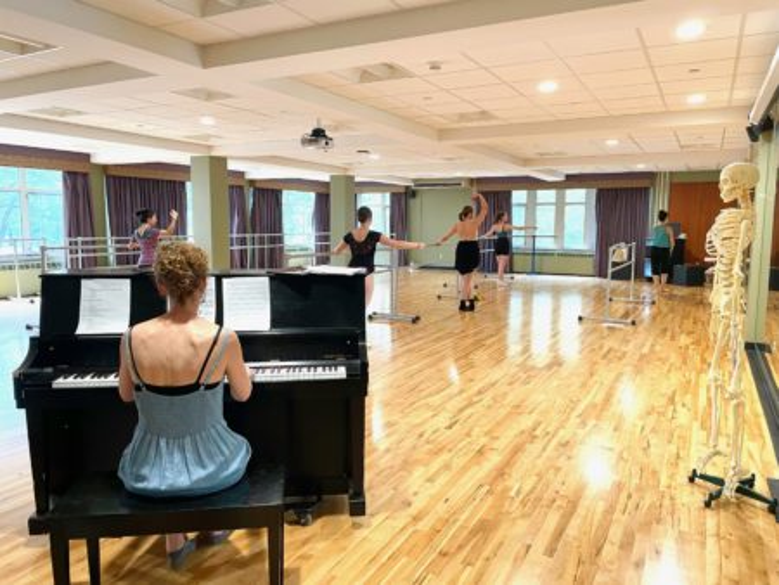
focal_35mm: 26
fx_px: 585
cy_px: 292
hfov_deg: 67.3
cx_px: 390
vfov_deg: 53.1
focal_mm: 4.2
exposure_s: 1/60
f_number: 1.6
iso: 80
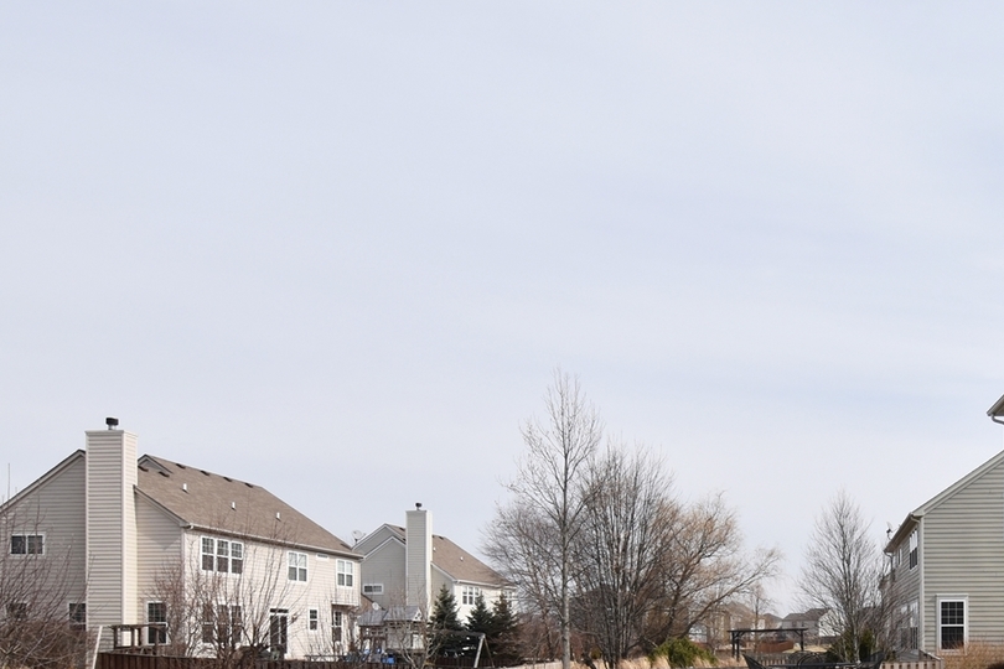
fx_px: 920
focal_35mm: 33
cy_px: 622
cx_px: 726
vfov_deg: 37.0
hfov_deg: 55.1
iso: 200
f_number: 10
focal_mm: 11
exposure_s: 1/400
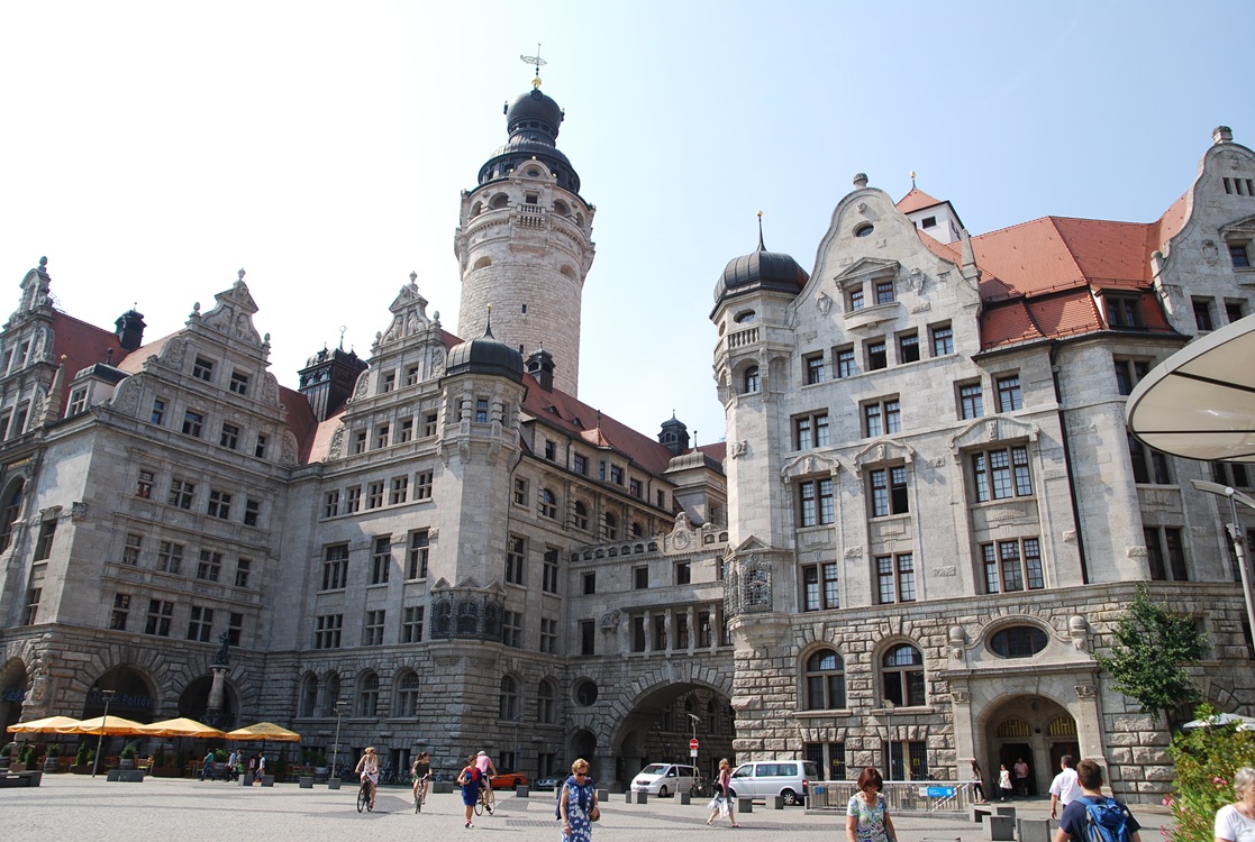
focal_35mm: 26
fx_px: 891
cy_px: 421
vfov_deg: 50.6
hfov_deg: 70.3
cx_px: 628
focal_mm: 17
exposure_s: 1/200
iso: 100
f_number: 7.1
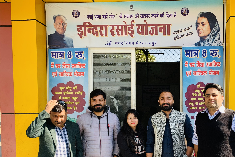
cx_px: 152
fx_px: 248
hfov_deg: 50.0
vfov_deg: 34.3
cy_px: 118
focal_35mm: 38
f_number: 1.8
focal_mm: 4.25
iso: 25
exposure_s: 1/285
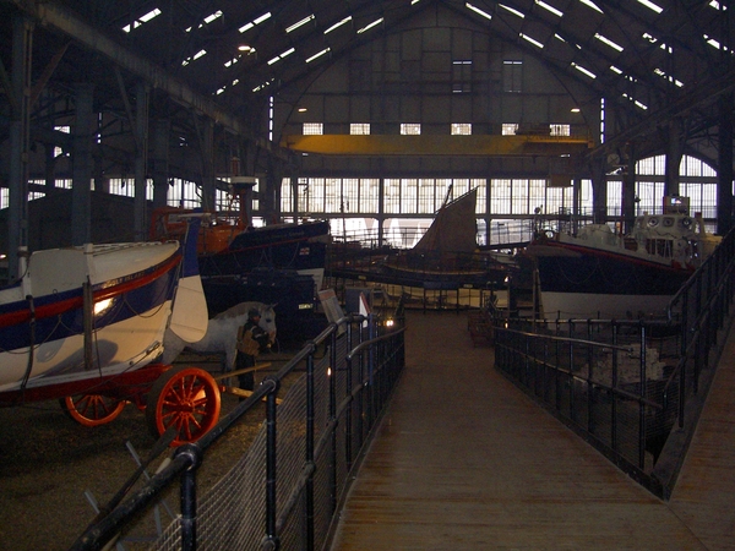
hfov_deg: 47.9
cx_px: 368
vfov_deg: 36.8
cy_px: 276
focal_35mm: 39
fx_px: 828
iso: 200
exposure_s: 1/60
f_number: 2.8
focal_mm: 8
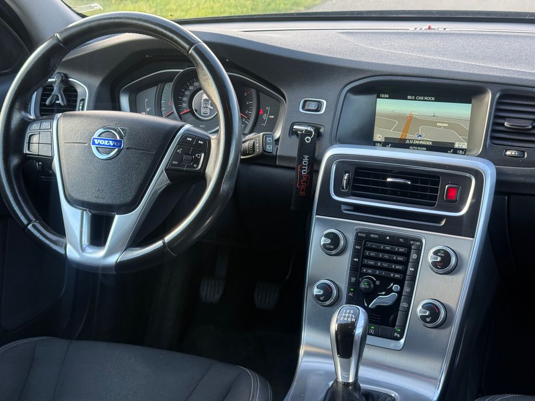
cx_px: 268
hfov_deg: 39.7
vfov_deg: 30.3
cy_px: 200
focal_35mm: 48
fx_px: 742
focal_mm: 6.76
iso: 100
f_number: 1.78
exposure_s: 1/108
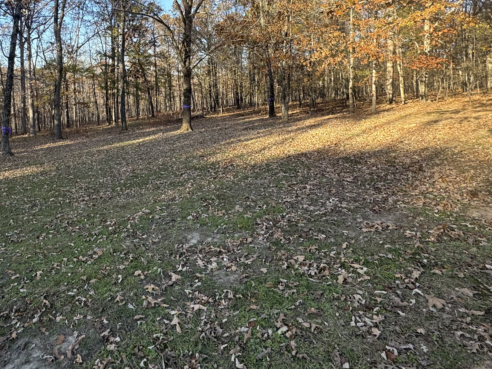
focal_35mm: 25
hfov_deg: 67.1
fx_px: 355
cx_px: 156
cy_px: 87
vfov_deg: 52.2
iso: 40
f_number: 2.2
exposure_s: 1/341
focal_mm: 2.22
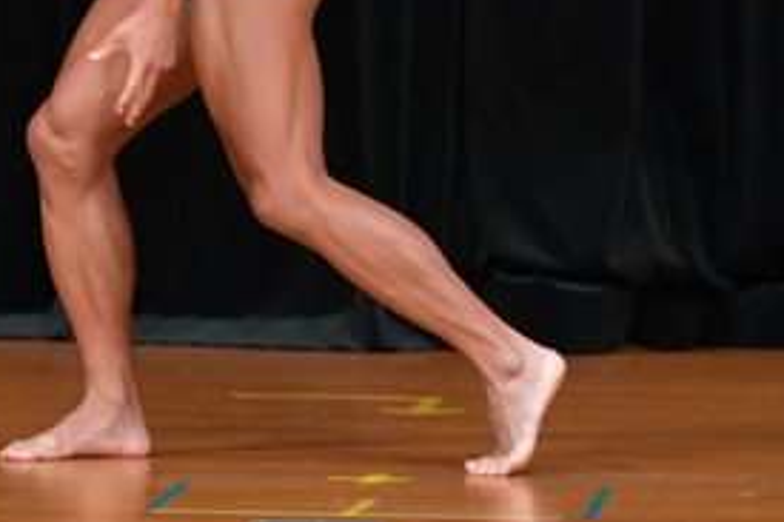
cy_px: -160
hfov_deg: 2.7
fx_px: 16562
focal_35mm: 761
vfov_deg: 1.8
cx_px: 383
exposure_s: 1/400
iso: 4000
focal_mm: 180
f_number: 5.6
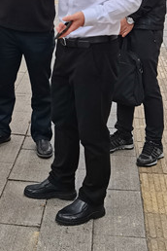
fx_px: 584
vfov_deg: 22.7
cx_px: 0
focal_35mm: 84
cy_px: -29
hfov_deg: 15.9
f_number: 1.8
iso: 50
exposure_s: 1/265
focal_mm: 5.58
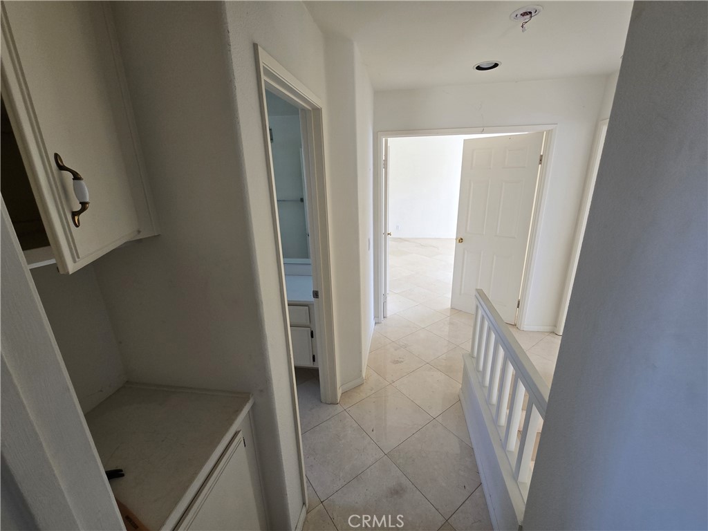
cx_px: 354
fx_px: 266
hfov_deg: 106.2
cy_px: 266
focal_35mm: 13
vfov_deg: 89.9
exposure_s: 1/60
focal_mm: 2.2
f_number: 2.2
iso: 64
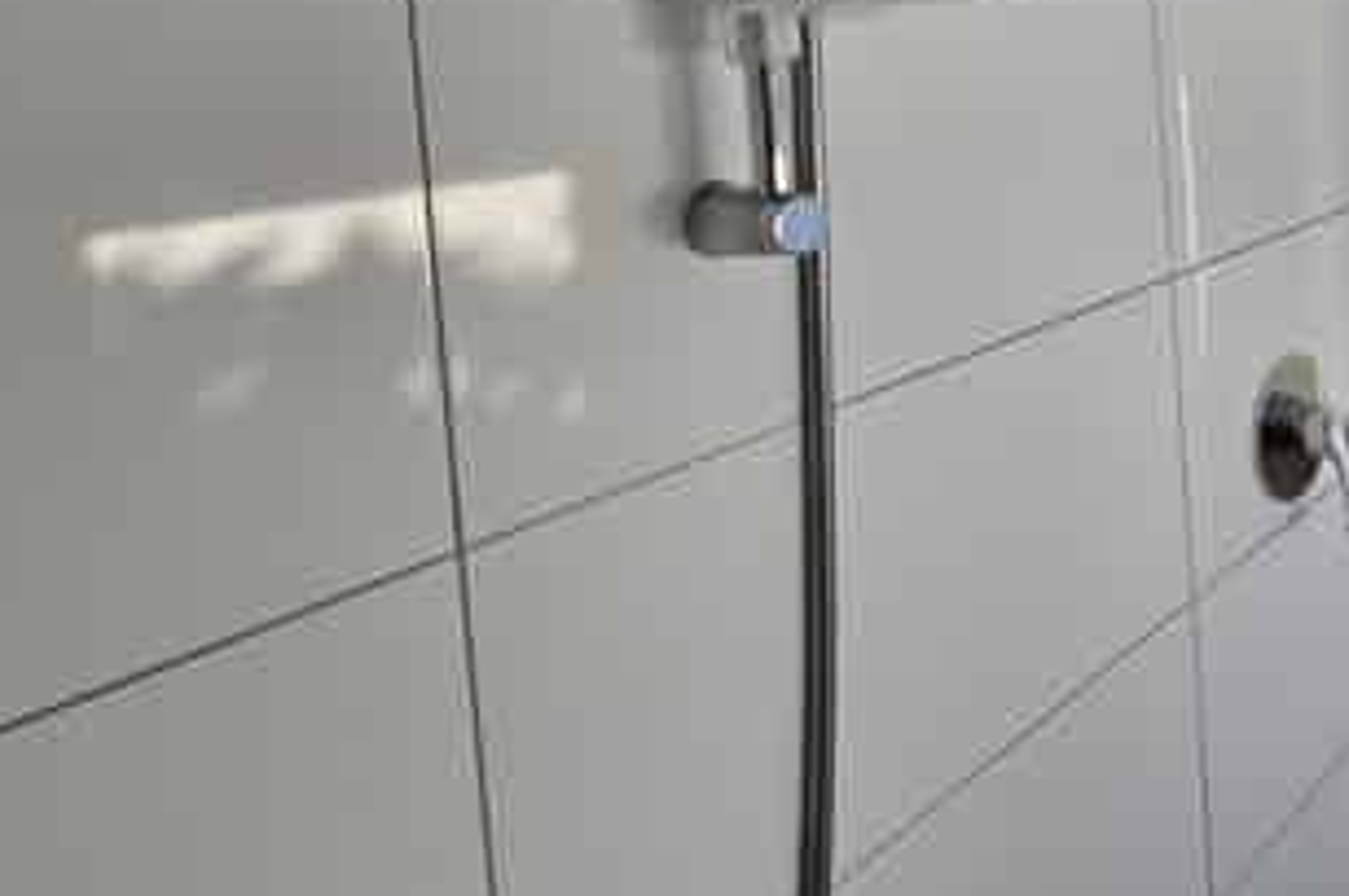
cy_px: 33
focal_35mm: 29
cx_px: 1222
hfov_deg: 55.1
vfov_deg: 40.2
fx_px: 1086
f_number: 2.2
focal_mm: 2.2
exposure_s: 1/359
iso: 200
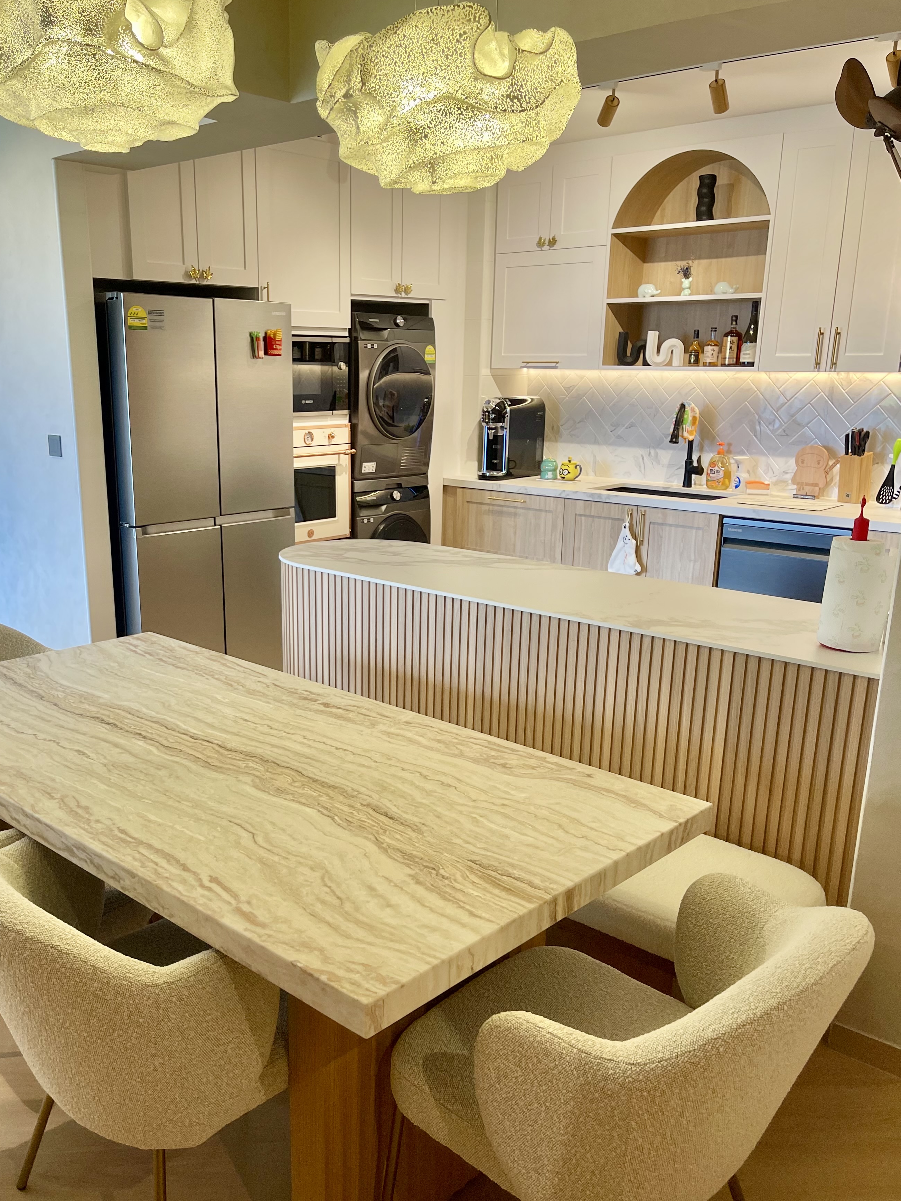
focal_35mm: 29
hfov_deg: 48.1
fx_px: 1006
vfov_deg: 61.6
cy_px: 654
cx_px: 391
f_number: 1.6
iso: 125
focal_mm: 5.1
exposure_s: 1/100
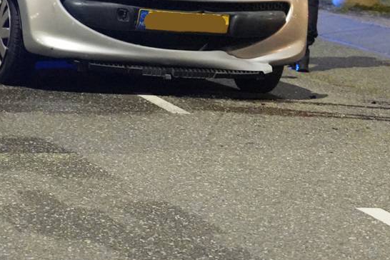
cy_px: -96
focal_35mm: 183
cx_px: 511
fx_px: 1982
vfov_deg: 7.4
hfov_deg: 11.0
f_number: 4
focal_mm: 52
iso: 12800
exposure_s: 1/20
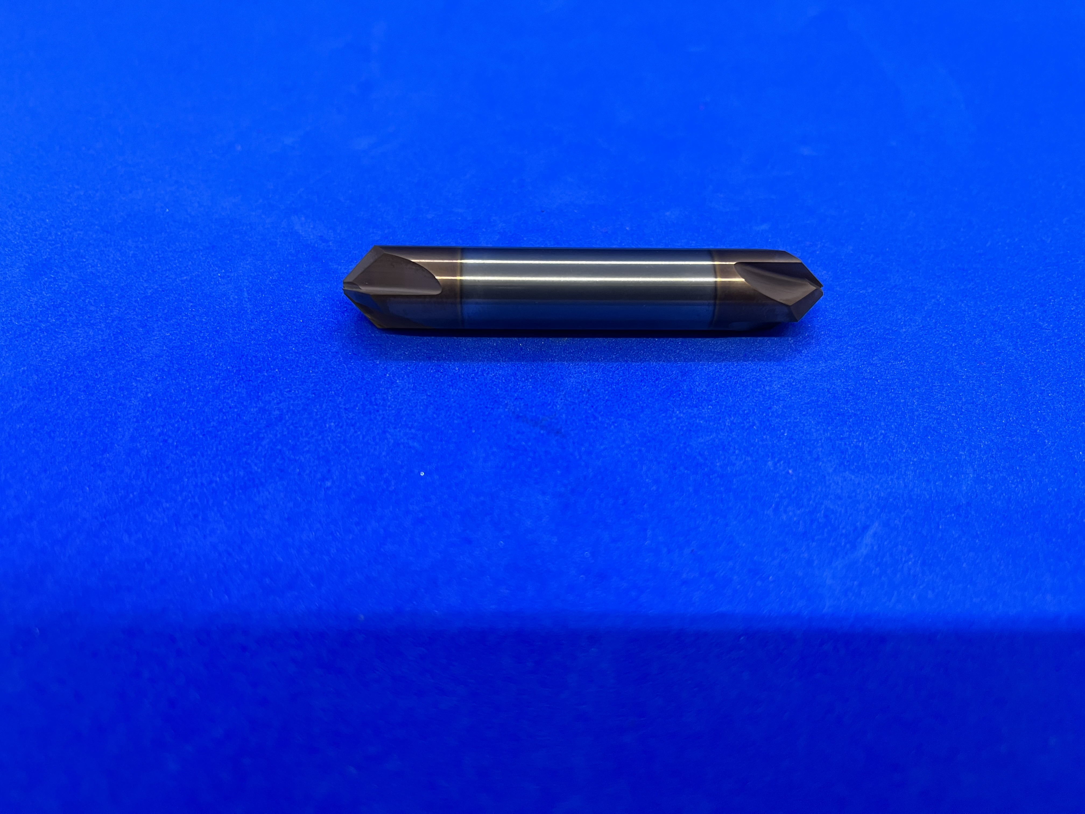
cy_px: 407
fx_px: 815
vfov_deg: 53.1
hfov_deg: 67.3
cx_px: 542
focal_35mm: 26
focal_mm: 5.1
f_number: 1.6
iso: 125
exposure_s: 1/50
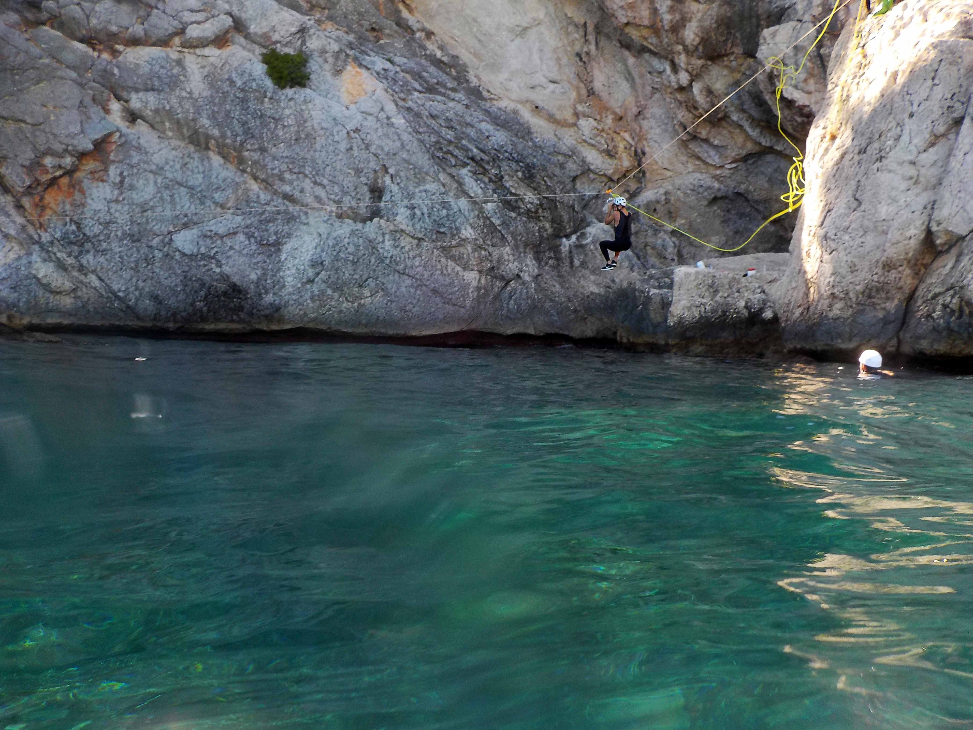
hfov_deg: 60.0
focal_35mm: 30
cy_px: 365
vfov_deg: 46.8
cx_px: 486
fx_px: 843
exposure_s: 1/200
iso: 125
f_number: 3.3
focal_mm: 4.1
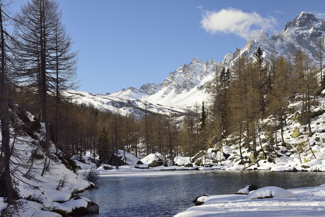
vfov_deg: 18.9
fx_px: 650
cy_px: 108
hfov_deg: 28.1
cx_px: 162
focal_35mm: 72
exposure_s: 1/1000
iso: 900
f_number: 7.1
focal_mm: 48
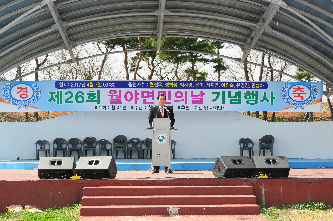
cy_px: 110
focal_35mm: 68
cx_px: 166
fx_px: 624
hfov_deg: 29.9
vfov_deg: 20.1
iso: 800
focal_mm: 45
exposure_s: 1/400
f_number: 10
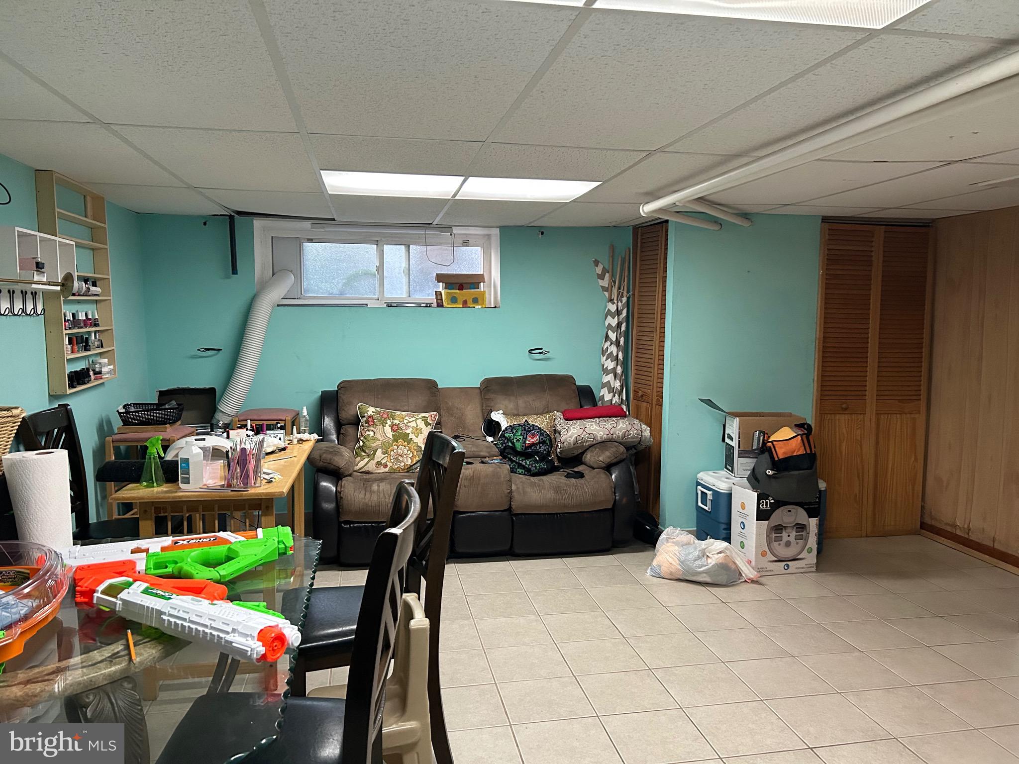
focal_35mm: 26
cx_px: 510
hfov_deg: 67.3
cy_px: 382
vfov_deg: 53.1
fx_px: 765
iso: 500
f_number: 1.5
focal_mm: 5.7
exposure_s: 1/60
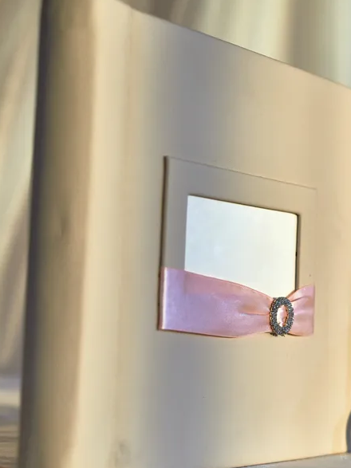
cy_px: 244
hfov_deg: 17.7
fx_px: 1109
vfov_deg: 23.8
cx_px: 314
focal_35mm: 82
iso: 800
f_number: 3.2
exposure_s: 1/1000
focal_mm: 50
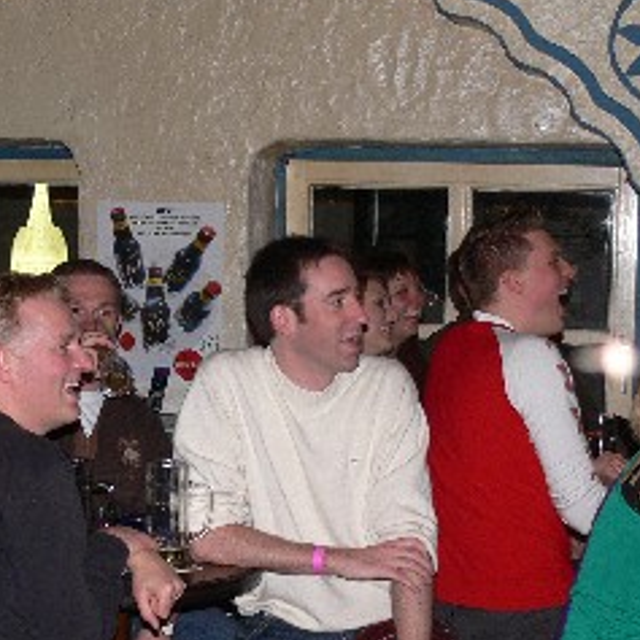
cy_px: 420
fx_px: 1694
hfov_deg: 21.3
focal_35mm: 81
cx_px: 243
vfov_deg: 21.3
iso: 100
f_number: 2.8
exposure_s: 1/30
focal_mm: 7.4
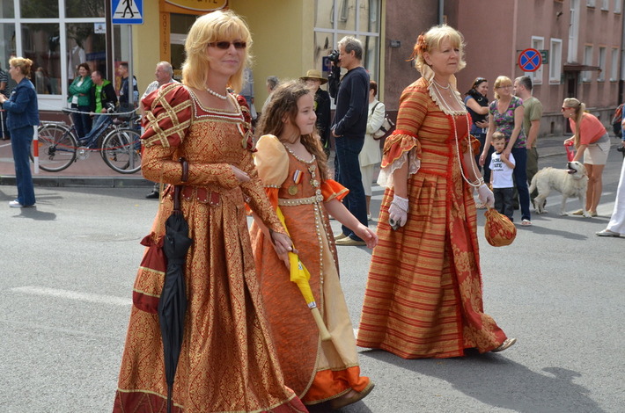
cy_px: 206
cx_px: 312
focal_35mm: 63
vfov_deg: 21.5
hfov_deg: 32.0
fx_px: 1091
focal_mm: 42
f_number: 6.3
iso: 1250
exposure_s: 1/3200
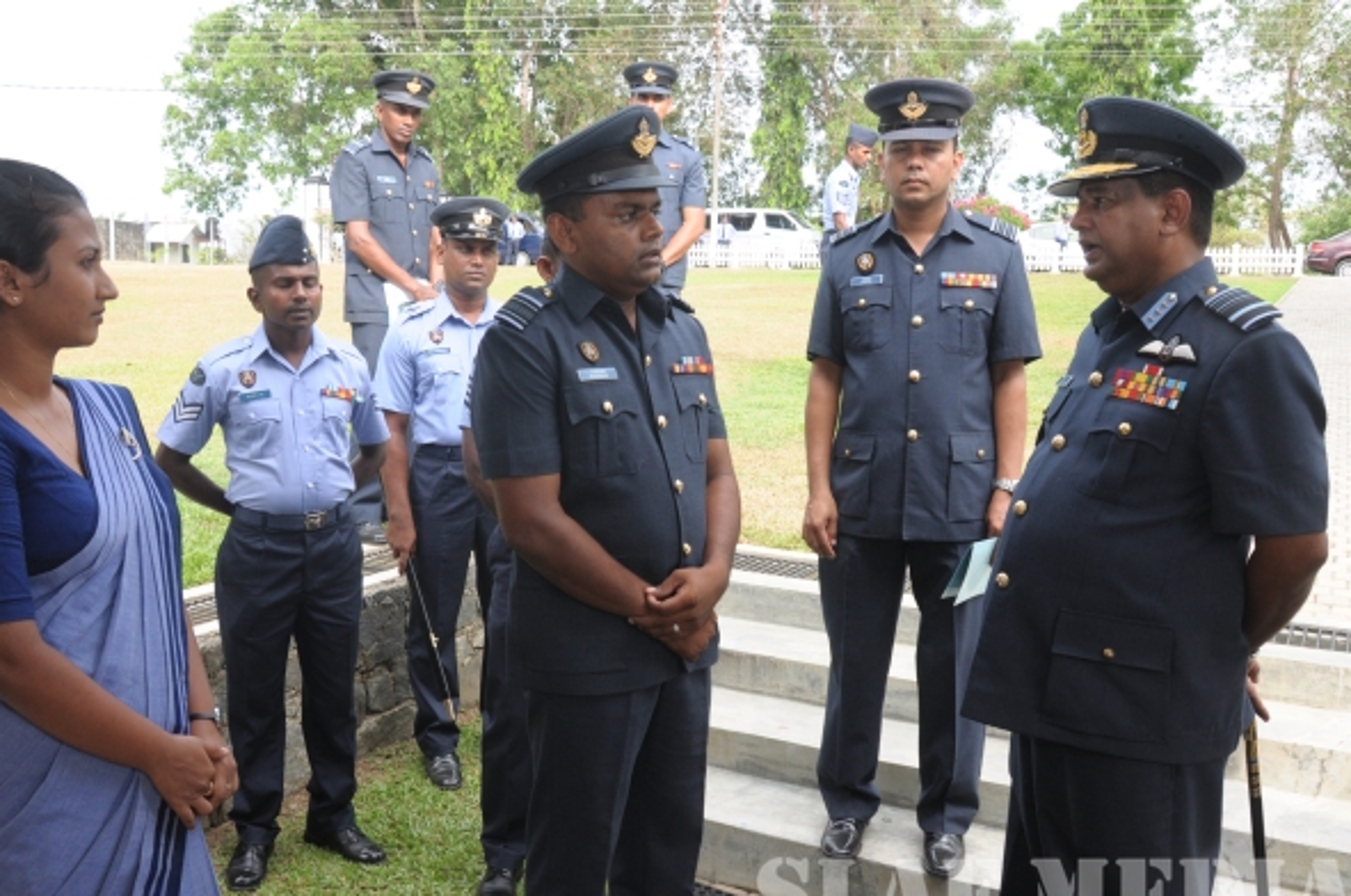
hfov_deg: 58.8
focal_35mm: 32
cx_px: 649
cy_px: 503
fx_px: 1199
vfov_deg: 40.9
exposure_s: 1/160
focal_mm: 18
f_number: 9
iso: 500
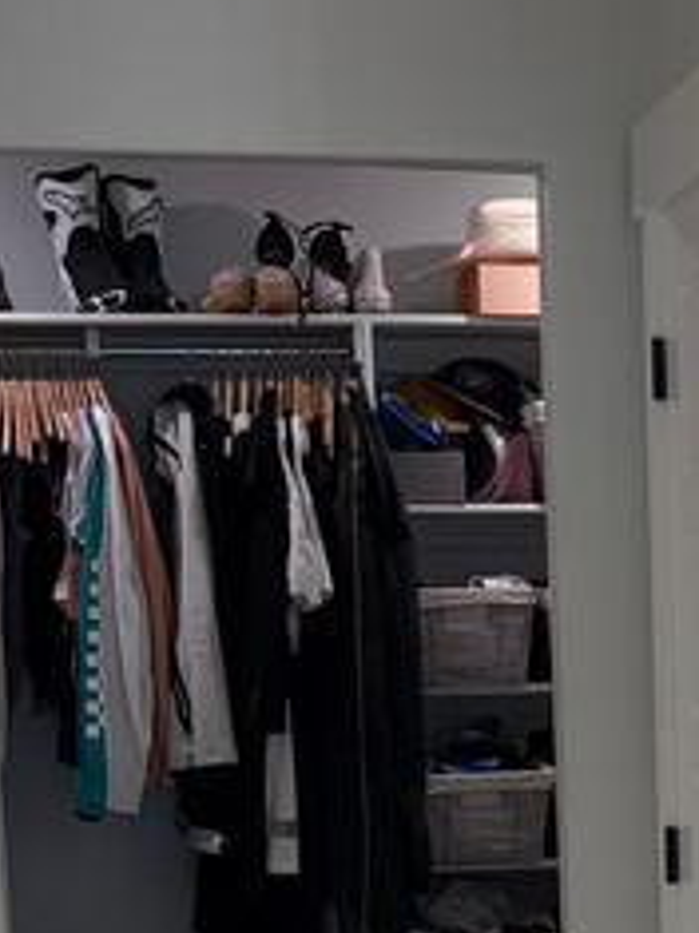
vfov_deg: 22.1
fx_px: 2291
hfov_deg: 16.6
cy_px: 953
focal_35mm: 85
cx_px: 842
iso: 125
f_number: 1.6
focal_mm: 5.96
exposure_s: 1/159
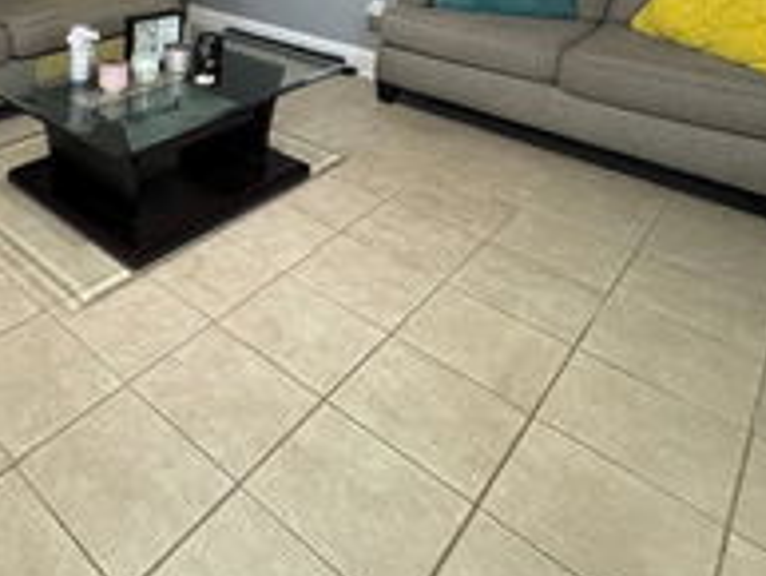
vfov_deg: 39.7
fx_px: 686
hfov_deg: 51.5
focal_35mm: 31
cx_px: 77
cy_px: -8
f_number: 2.2
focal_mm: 2.22
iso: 1000
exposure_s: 1/60
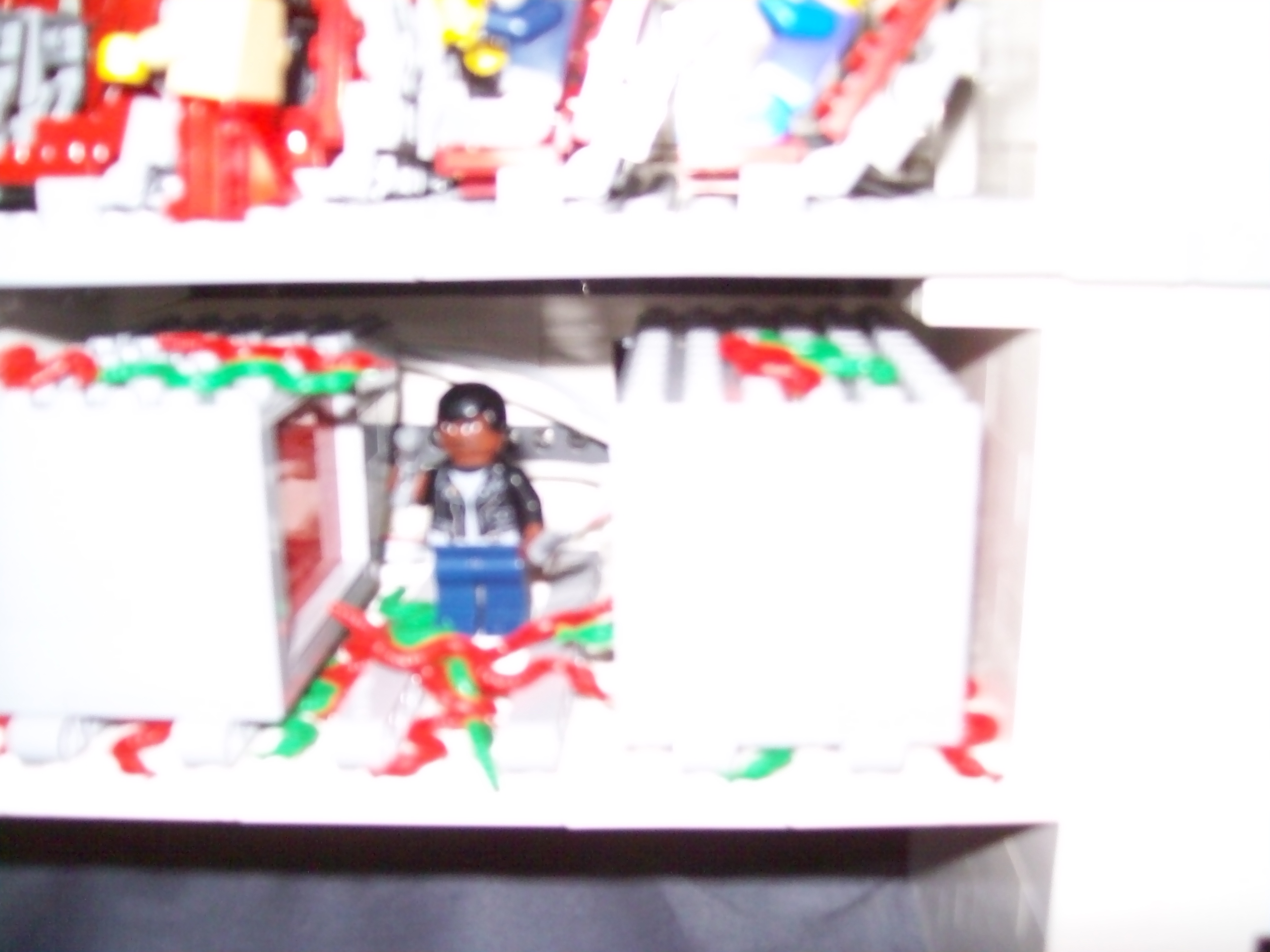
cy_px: 476
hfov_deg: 51.4
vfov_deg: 39.6
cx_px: 635
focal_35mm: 36
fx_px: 1321
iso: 160
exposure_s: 1/64
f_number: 2.7
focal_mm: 6
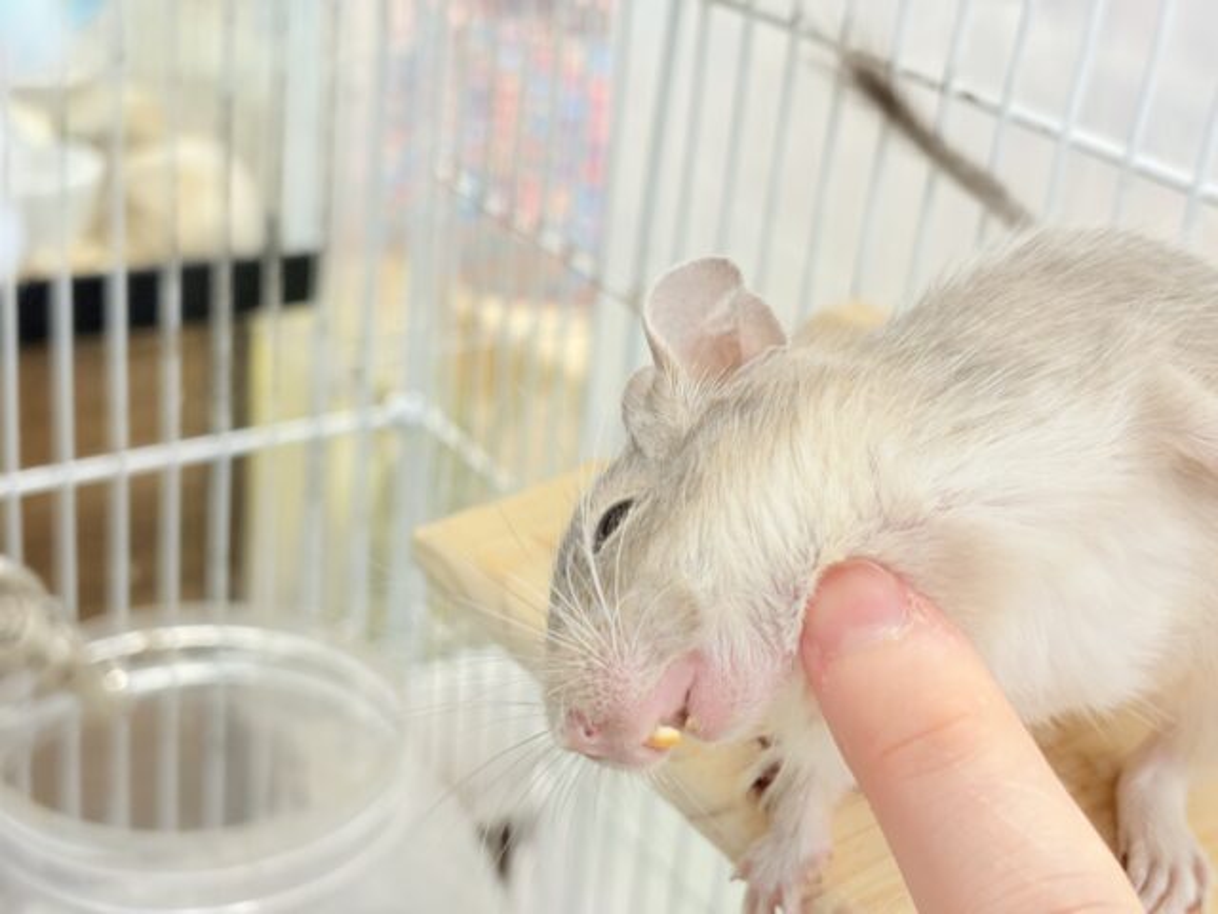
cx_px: 609
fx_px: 1830
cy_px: 457
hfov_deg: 36.8
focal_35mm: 52
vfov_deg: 28.0
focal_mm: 5.96
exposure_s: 1/50
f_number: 1.6
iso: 125
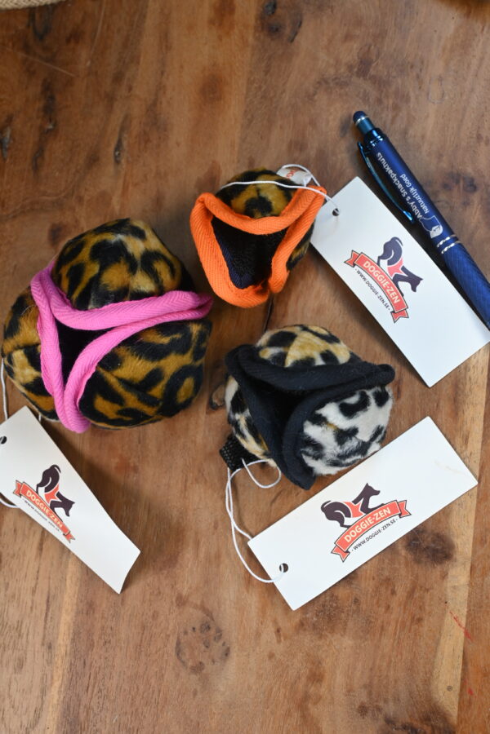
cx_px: 245
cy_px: 367
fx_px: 995
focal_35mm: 49
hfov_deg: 27.7
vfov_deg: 40.5
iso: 640
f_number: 5
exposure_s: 1/125
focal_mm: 32.5
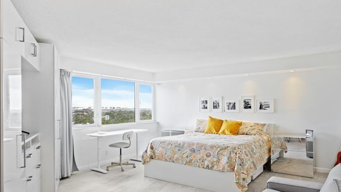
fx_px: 226
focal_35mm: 25
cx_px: 194
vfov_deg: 45.9
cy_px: 108
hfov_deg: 73.7
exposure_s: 1/10
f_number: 8
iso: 200
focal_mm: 19
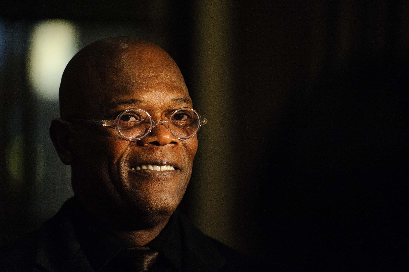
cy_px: 136
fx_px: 2271
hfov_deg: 10.3
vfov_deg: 6.9
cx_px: 204
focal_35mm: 200
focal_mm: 200
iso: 2000
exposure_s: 1/160
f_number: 2.8
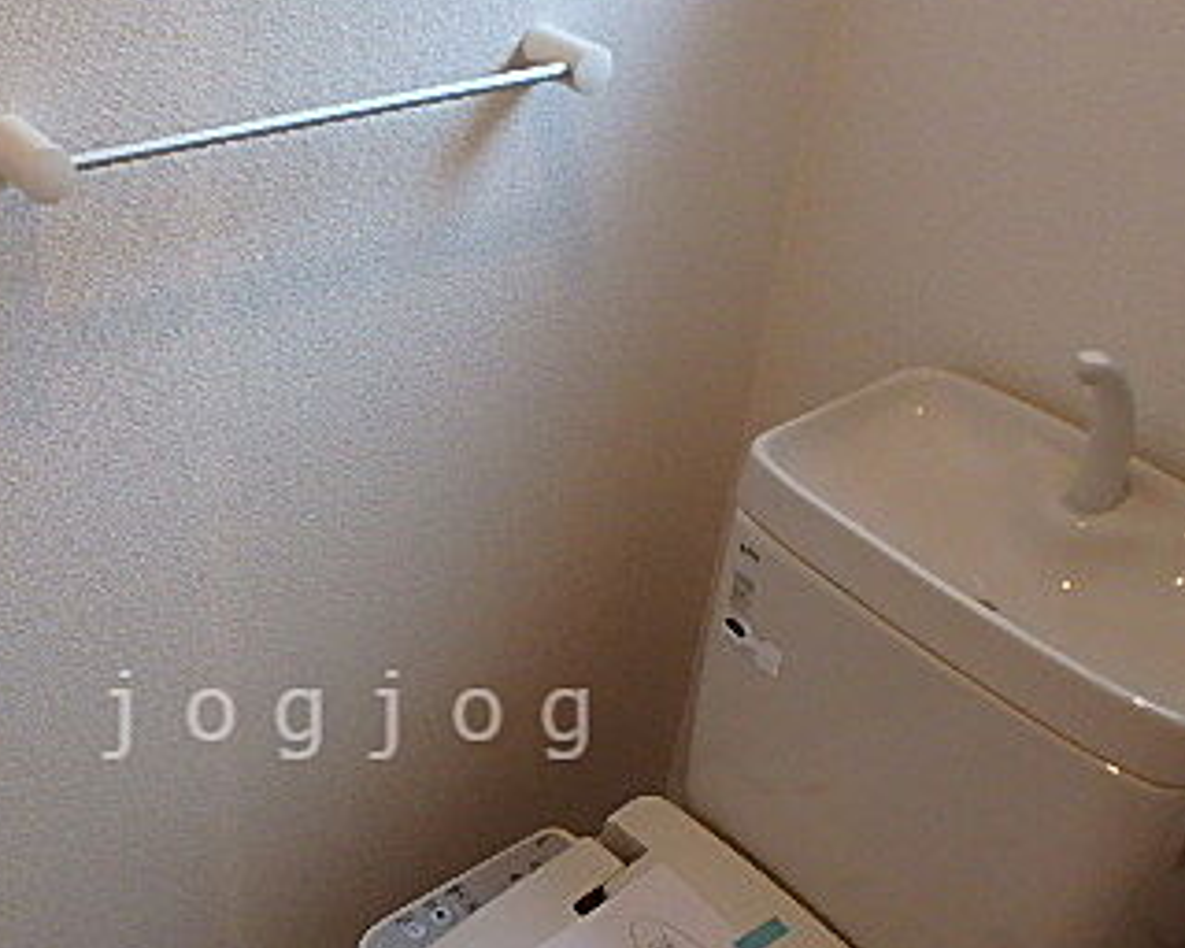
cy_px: 715
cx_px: 356
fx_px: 1438
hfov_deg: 43.9
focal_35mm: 41
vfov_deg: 35.6
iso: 320
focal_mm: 3.7
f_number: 3.5
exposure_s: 1/30
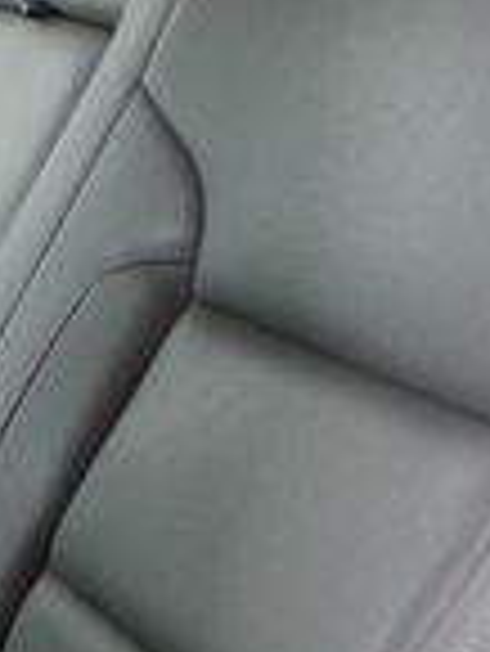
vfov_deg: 18.4
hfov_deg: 12.9
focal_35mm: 106
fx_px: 1998
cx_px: -328
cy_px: 499
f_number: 3.7
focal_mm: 4.3
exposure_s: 1/60
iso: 395
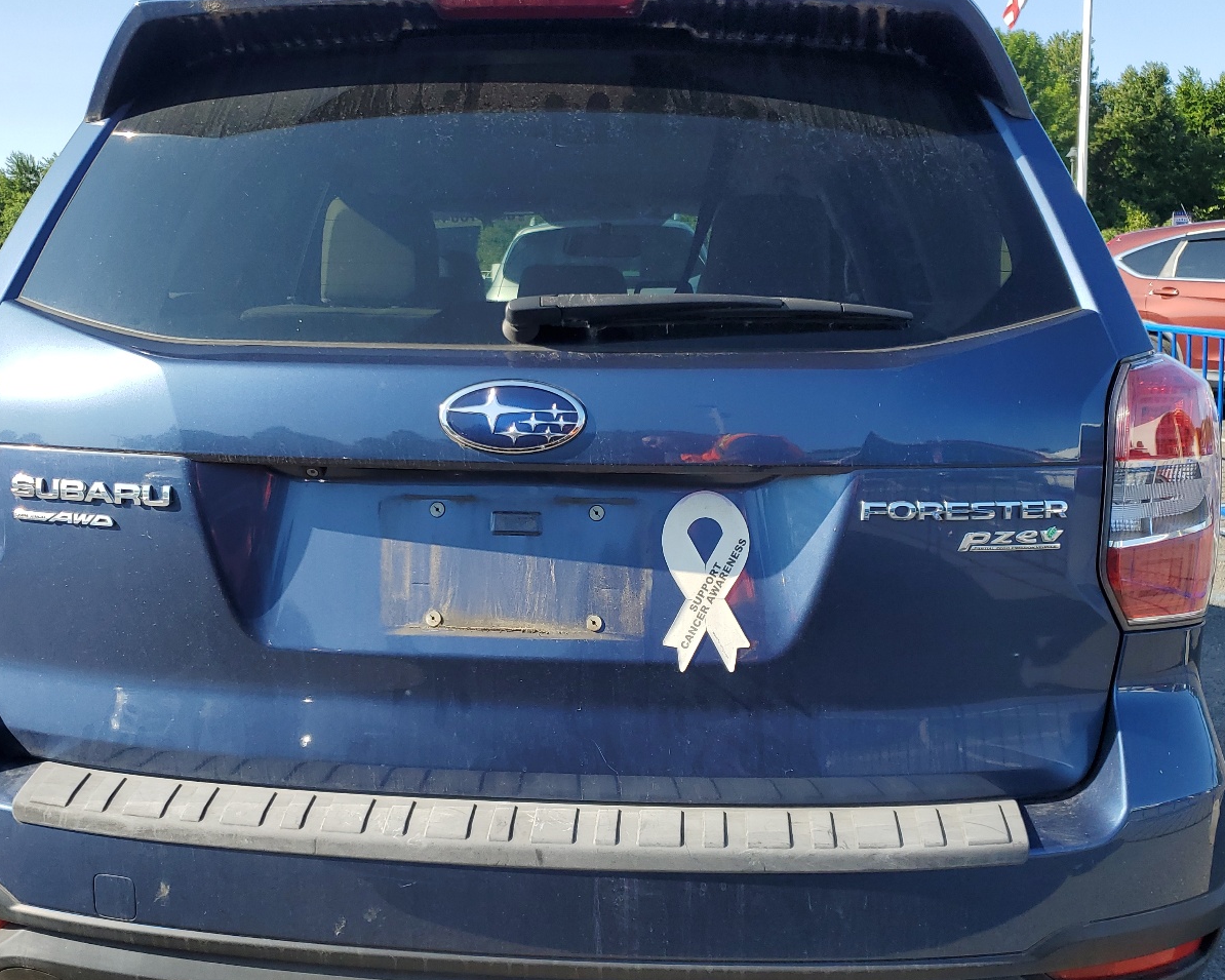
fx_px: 1233
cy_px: 540
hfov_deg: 52.8
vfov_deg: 43.3
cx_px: 568
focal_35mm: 34
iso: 50
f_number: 1.5
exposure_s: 1/1429
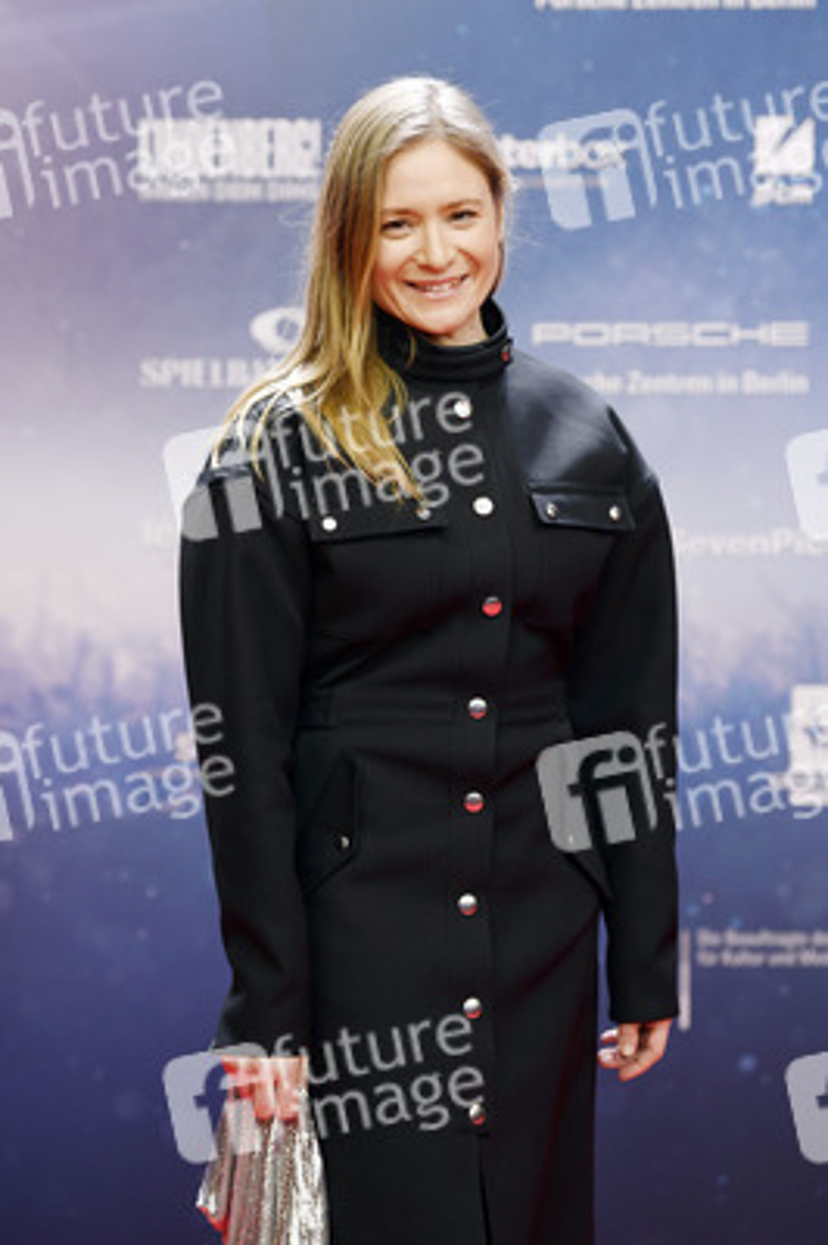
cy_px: 622
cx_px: 414
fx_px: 3801
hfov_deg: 12.4
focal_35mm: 110
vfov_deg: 18.6
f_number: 3.5
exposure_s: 1/640
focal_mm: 110
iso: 640
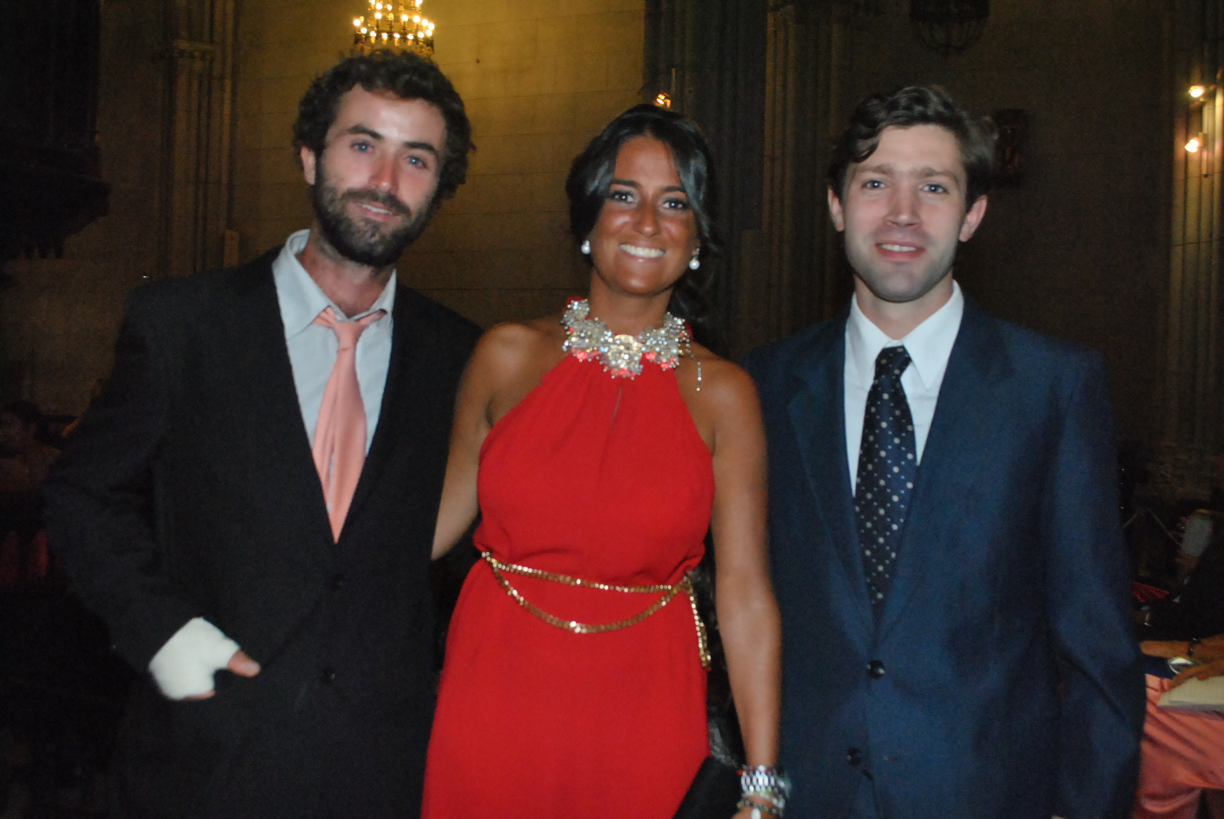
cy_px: 410
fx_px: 1225
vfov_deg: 37.0
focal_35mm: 36
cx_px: 612
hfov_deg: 53.1
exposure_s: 1/80
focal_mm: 24
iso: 1600
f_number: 5.6
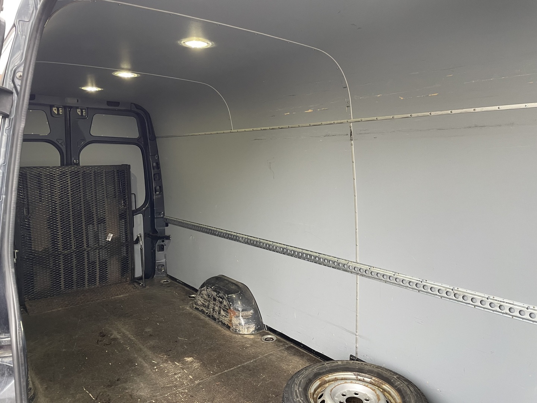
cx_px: 268
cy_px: 202
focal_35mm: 26
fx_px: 403
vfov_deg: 53.1
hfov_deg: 67.3
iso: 125
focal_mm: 4.2
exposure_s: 1/72
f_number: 1.6
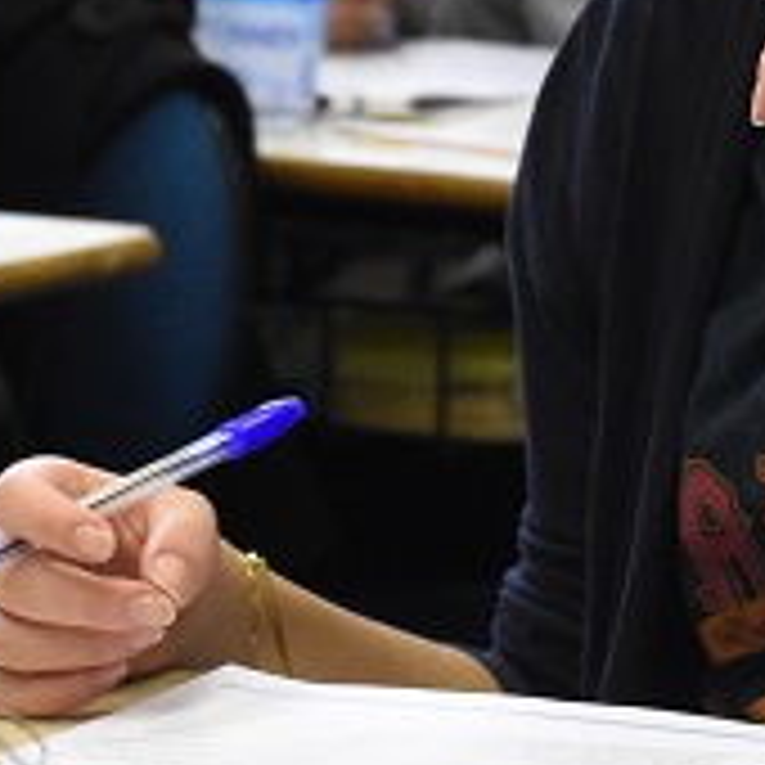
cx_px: 868
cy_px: -56
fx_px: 9276
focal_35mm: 371
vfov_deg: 4.7
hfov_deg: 4.7
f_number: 5
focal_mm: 62
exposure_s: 1/250
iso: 3200
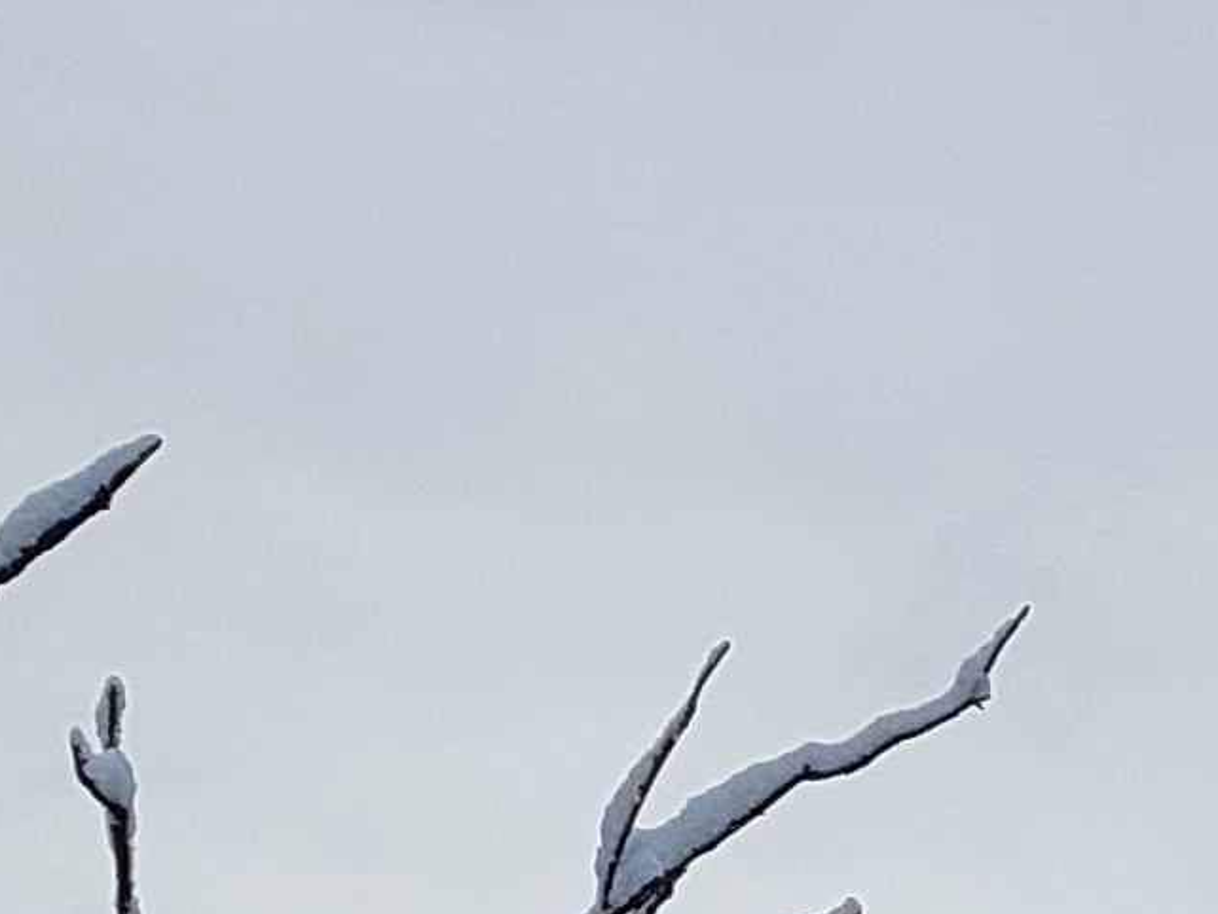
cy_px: 1371
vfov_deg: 8.1
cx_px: 2159
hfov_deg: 10.4
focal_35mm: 180
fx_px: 6336
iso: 40
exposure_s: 1/1360
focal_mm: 5.23
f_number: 1.8
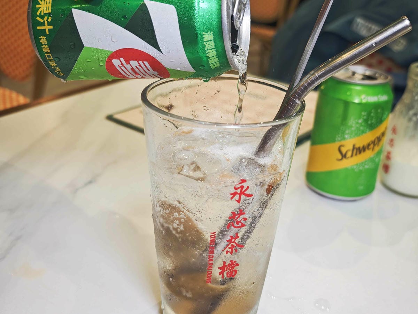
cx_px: 209
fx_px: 471
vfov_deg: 36.8
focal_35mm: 39
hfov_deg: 47.9
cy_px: 157
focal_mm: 8.72
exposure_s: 1/120
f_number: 2
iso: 219
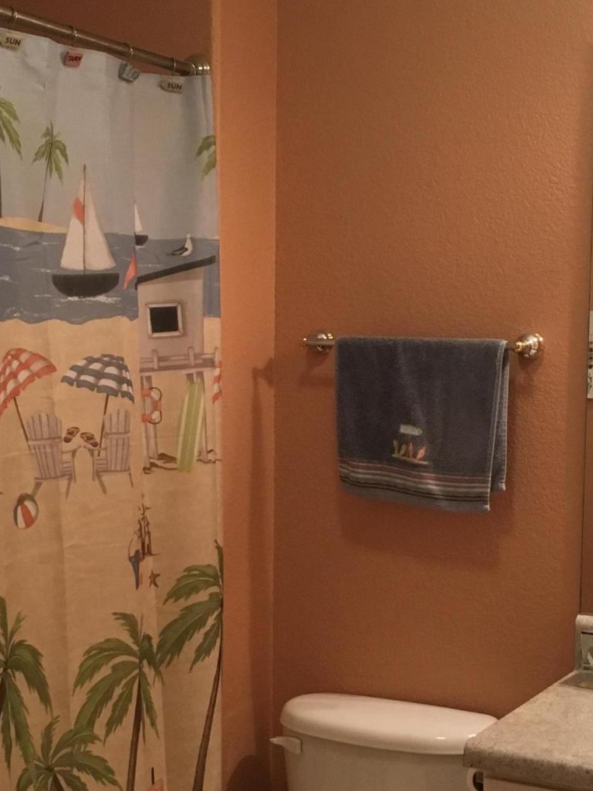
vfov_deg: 33.7
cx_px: 339
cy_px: 468
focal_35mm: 57
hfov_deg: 25.6
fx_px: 1302
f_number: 2.2
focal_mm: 4.15
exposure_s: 1/24
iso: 200
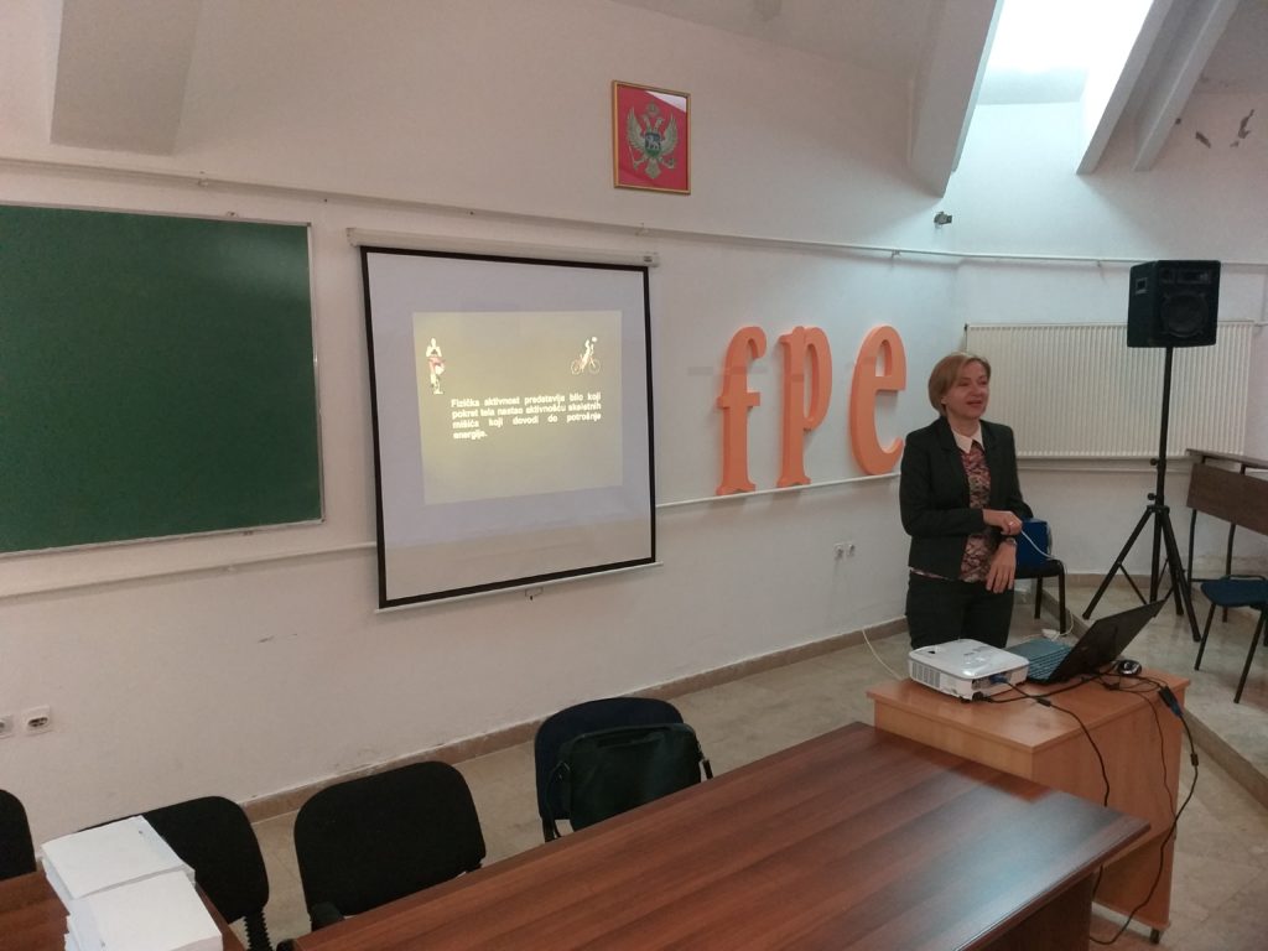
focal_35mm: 26
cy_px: 476
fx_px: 952
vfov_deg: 53.1
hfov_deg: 67.3
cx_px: 634
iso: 160
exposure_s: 1/33
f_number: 1.7
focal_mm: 3.93
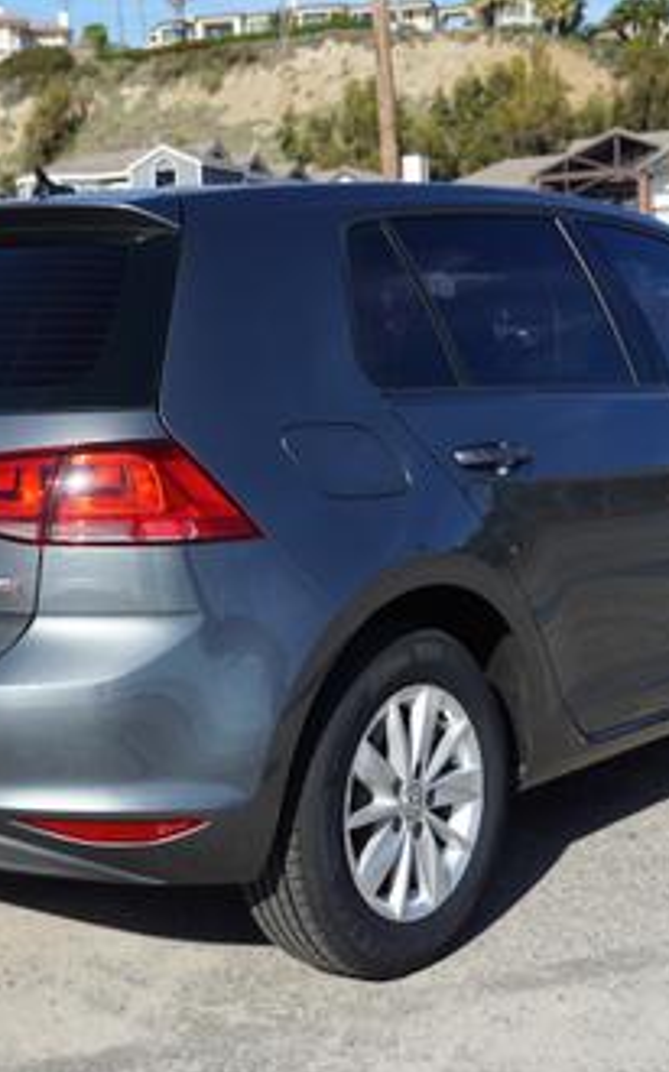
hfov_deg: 23.1
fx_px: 1635
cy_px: 542
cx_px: 315
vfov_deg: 36.3
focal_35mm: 56
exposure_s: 1/1000
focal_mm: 24
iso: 250
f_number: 6.3
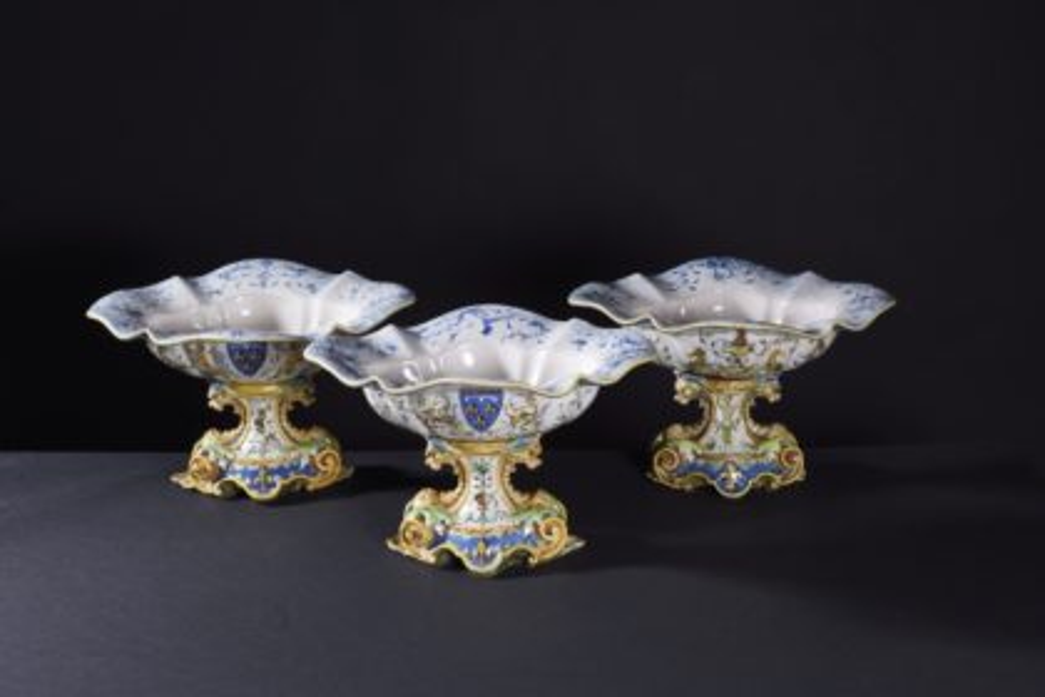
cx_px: 522
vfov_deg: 19.5
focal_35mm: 70
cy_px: 348
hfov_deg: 28.8
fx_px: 2032
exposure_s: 1/125
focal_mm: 70
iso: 64
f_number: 14
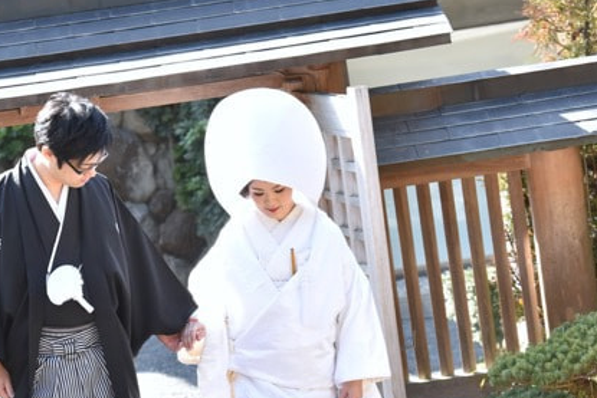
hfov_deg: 12.3
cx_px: 207
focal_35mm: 167
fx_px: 2770
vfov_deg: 8.2
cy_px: 310
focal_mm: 95
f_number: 5.6
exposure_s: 1/1000
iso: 2000
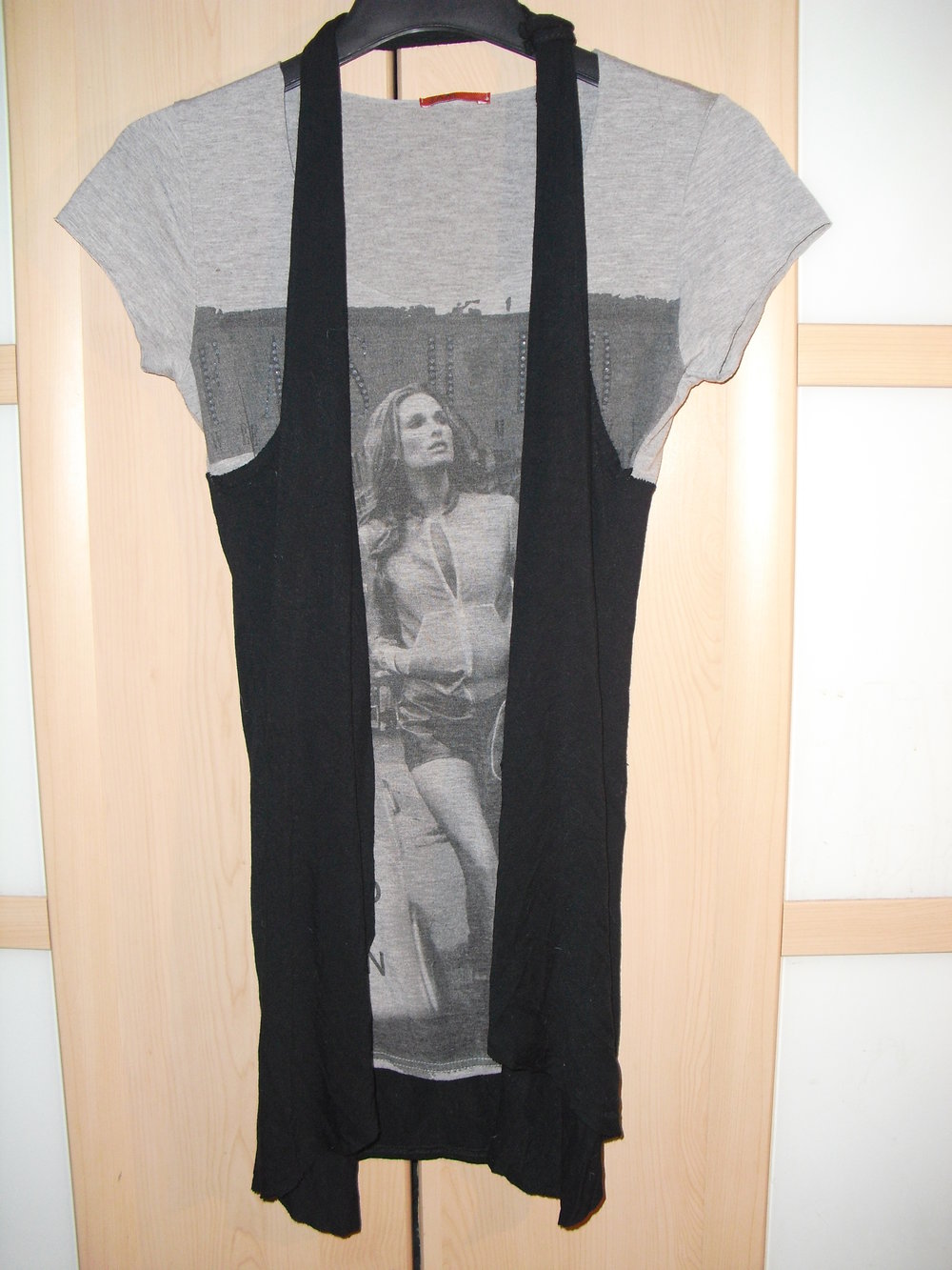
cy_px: 635
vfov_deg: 51.4
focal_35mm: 36
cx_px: 476
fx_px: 1320
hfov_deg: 39.7
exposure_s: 1/60
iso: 200
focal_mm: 6.3
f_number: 3.1
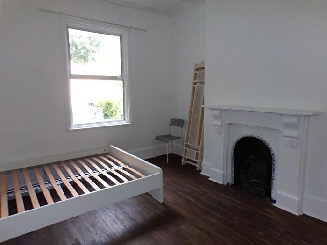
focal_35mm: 24
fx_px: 227
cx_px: 164
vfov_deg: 56.8
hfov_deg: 71.6
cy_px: 122
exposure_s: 1/38
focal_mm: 4.3
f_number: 3
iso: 100
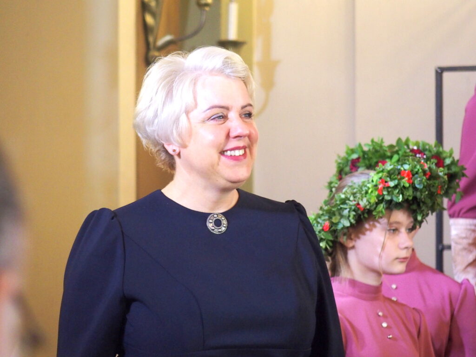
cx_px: 238
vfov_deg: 5.5
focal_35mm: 270
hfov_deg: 7.3
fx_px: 3713
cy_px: 178
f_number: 2.8
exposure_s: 1/100
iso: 800
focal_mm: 56.7
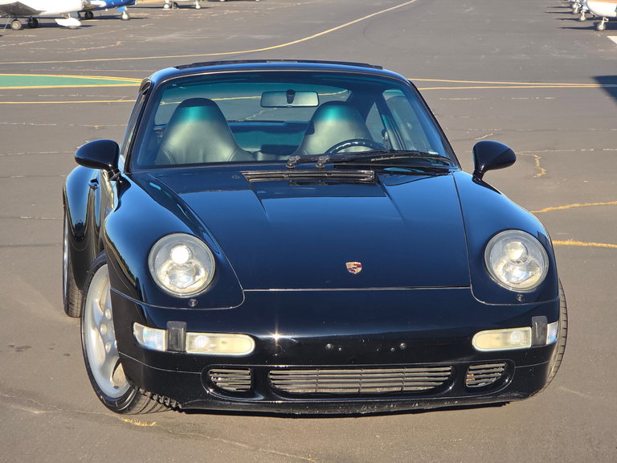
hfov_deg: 17.1
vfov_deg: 12.9
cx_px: 308
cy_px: 232
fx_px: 2050
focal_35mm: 115
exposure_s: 1/565
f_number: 3.4
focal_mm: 18.6
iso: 64
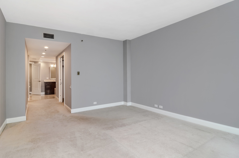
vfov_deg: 67.1
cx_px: 120
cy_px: 79
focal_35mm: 18
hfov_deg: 90.1
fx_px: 119
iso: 200
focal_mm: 12
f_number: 8
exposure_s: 1/13
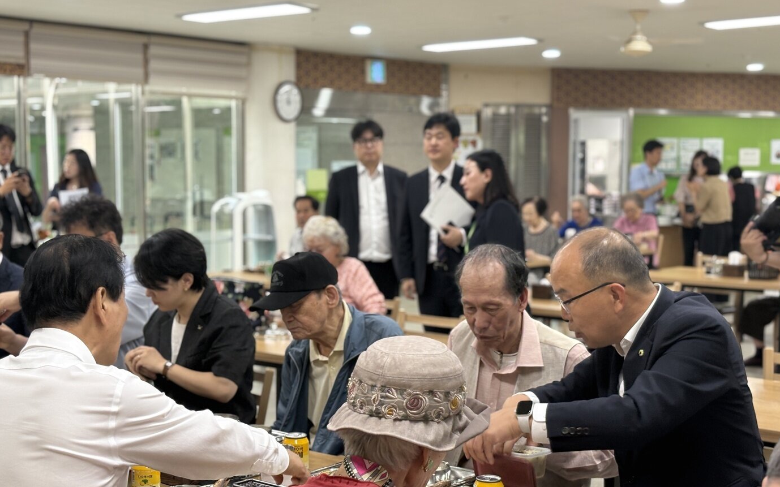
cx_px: 387
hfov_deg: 36.3
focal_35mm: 56
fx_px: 1190
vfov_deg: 23.1
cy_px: 277
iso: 100
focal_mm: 5.96
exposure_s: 1/60
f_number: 1.6
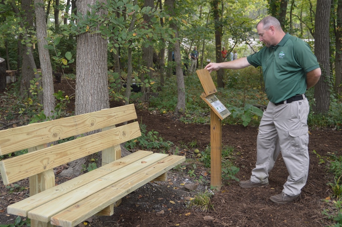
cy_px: 114
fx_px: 370
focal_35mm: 39
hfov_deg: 49.6
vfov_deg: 34.2
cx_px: 171
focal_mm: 26
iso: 100
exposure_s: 1/50
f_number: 4
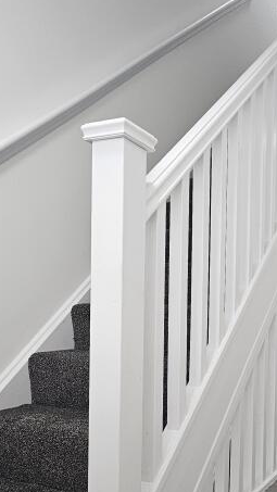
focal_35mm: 32
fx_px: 418
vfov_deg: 59.7
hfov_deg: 34.5
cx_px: 254
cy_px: 325
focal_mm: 2.2
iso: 80
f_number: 2.2
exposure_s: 1/50
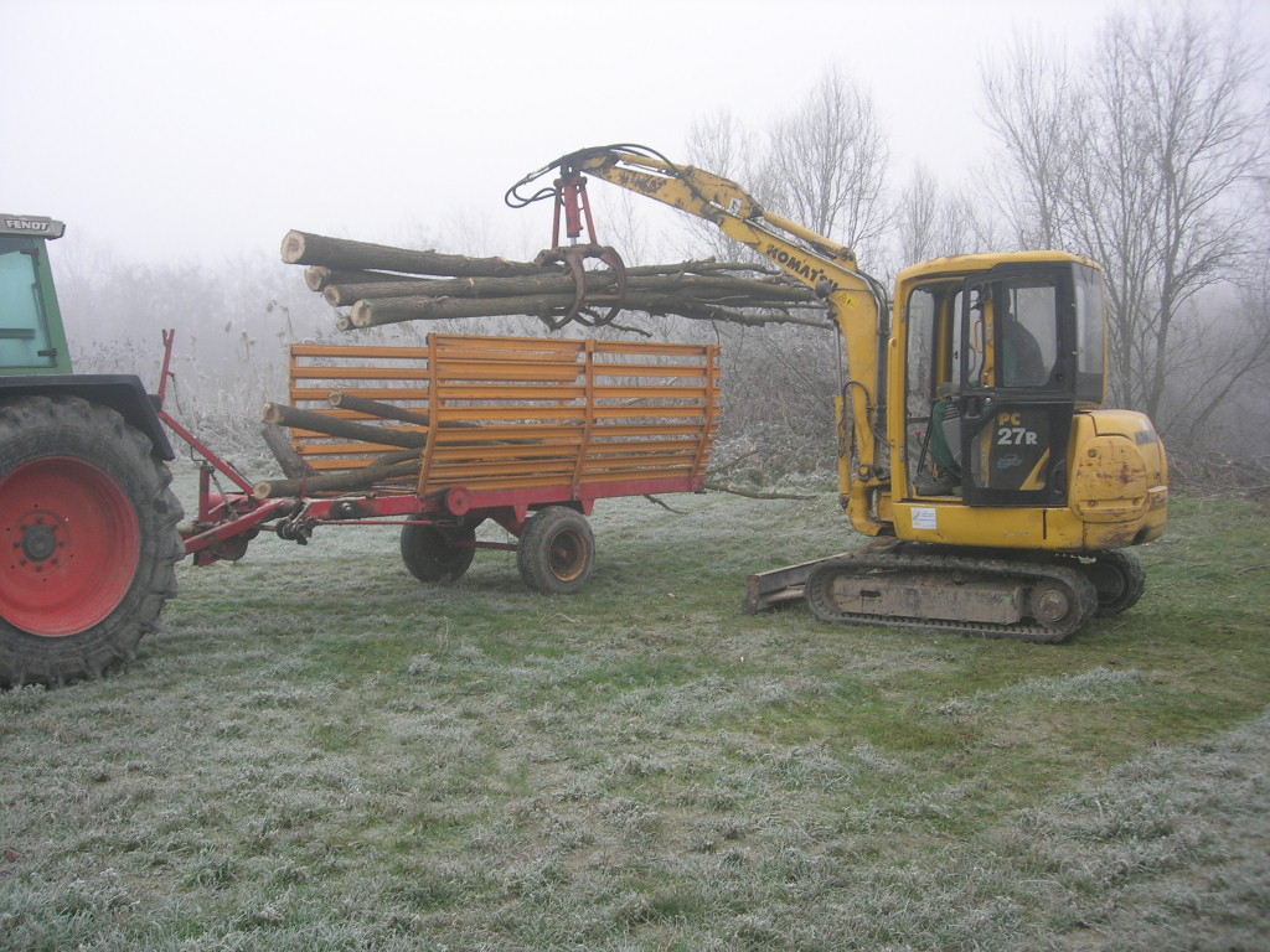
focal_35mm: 38
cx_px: 635
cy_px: 476
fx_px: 1394
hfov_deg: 49.0
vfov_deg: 37.7
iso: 64
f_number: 2.8
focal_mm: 7.8
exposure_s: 1/181
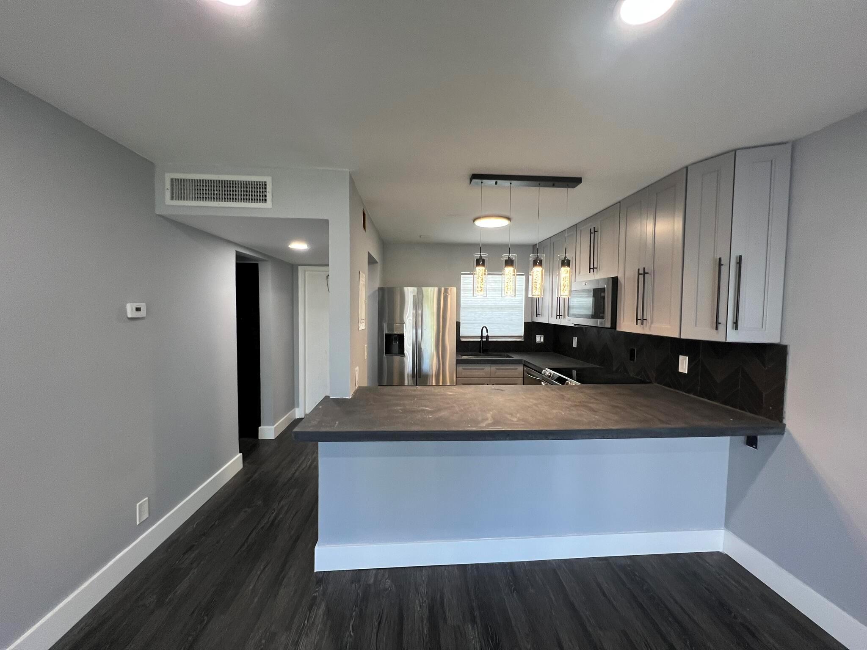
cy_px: 325
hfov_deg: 106.2
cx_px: 434
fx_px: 326
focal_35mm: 13
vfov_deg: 89.9
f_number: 1.8
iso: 200
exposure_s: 1/120
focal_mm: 1.57
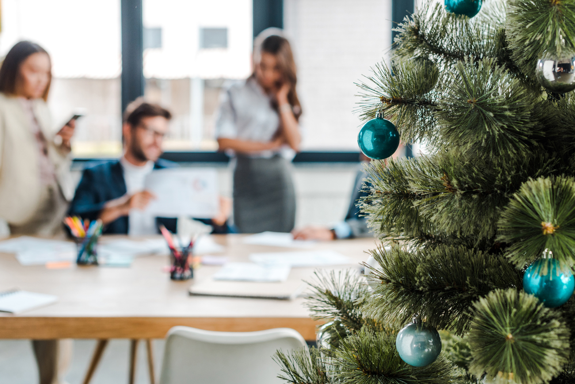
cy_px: 192
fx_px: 799
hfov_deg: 39.6
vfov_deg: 27.0
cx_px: 288
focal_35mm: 50
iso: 400
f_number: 3.5
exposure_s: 1/200
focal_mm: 50
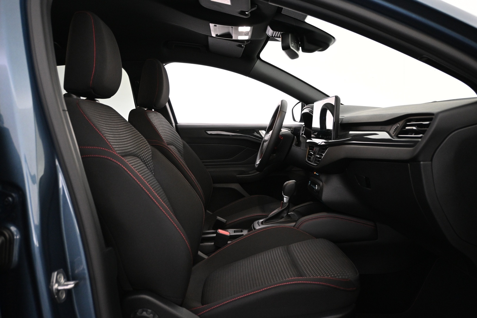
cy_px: 159
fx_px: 388
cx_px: 238
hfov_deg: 63.2
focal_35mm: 29
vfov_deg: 44.6
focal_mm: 19.5
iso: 1600
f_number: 3.8
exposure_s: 1/40
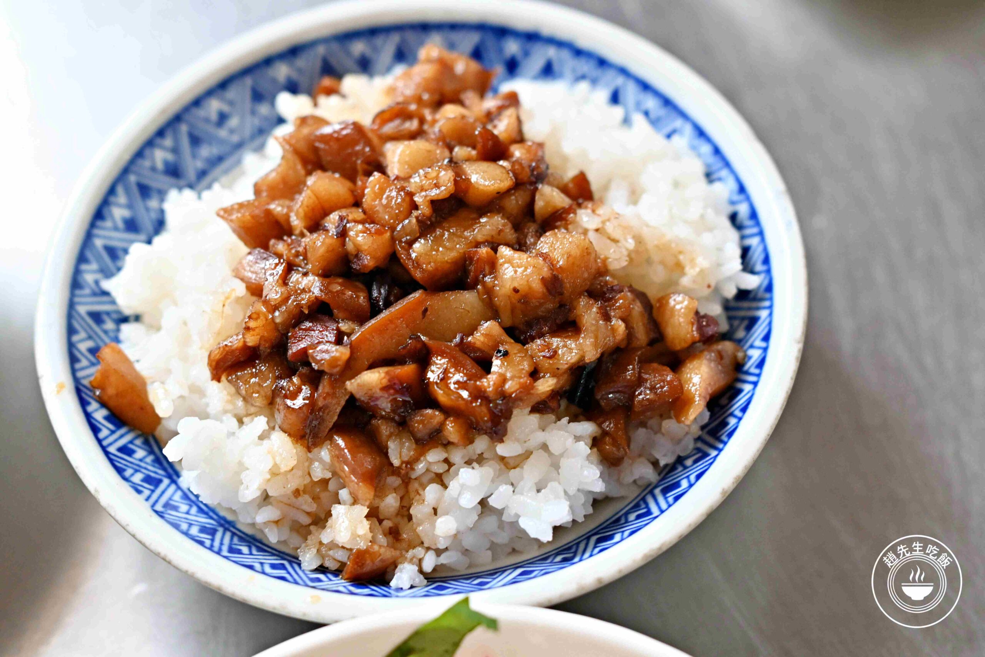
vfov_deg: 18.2
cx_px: 492
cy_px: 328
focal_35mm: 75
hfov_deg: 27.0
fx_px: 2052
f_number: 3.2
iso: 1100
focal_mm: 50
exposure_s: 1/160
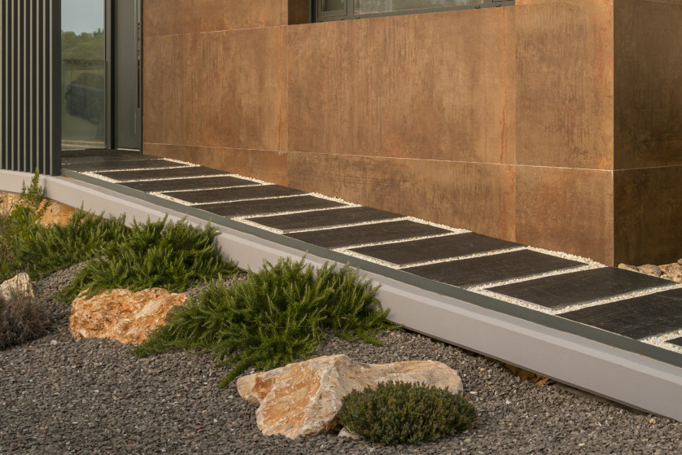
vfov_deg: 23.2
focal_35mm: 55
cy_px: -38
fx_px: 1042
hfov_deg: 35.1
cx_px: 540
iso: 100
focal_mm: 24
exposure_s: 1/8
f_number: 11
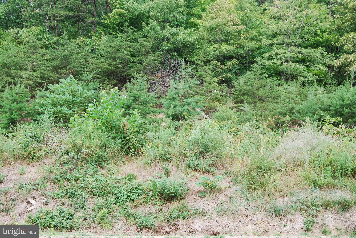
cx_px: 178
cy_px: 119
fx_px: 386
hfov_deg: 49.5
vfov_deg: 34.3
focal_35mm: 39
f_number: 8
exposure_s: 1/80
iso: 200
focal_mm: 26
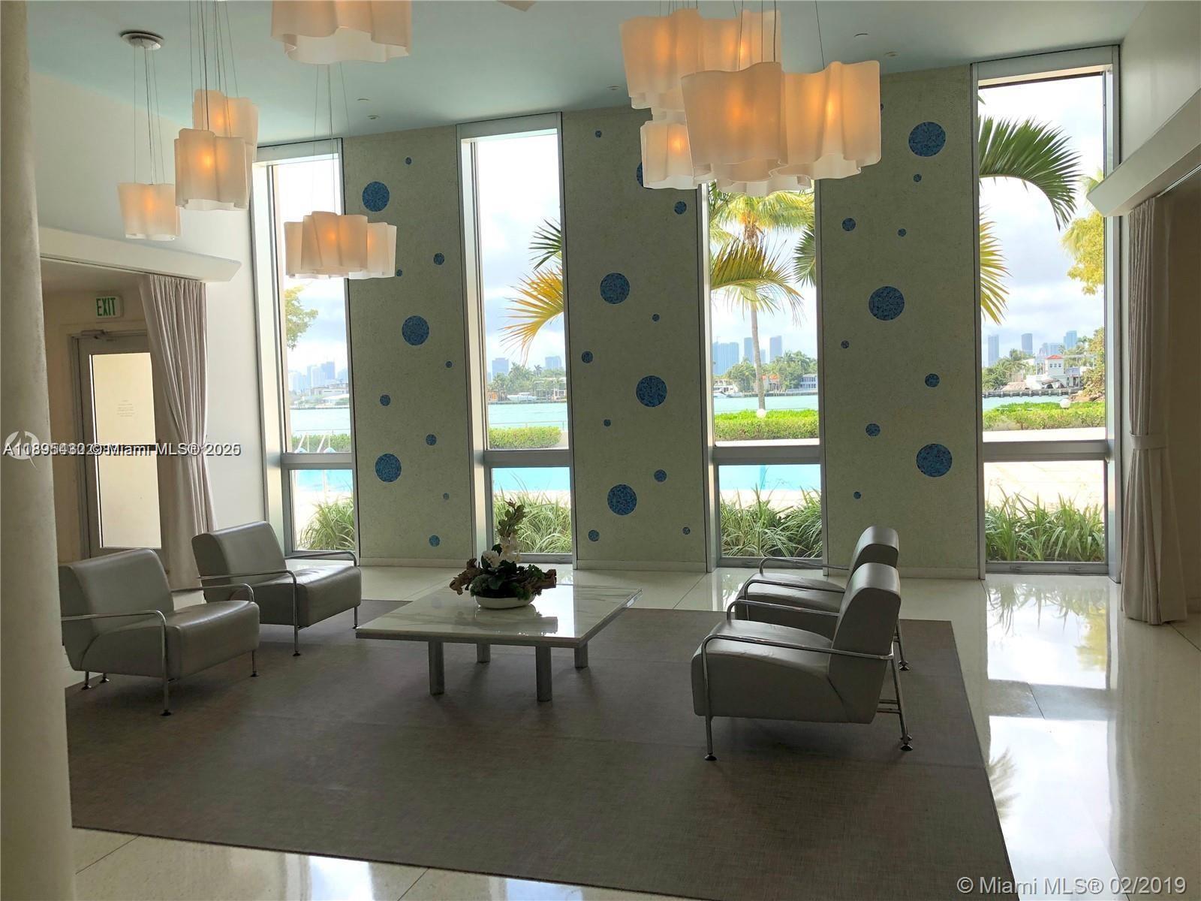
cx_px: 600
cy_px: 450
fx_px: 971
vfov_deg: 49.7
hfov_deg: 63.4
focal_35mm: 28
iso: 20
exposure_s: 1/706
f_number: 1.8
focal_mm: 3.99
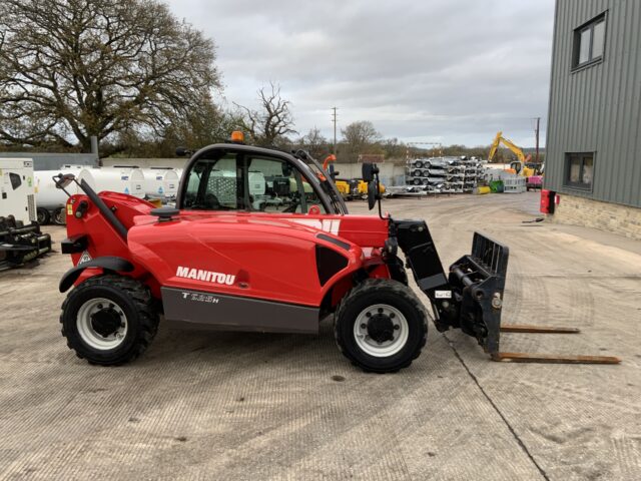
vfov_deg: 48.2
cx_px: 320
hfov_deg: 61.7
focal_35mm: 29
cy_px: 240
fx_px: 537
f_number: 1.8
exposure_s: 1/122
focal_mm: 3
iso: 20
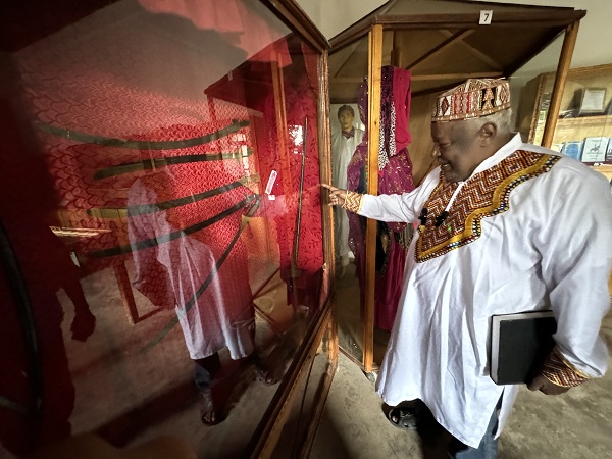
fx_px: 248
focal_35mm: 14
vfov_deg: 85.7
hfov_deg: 102.1
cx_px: 306
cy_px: 230
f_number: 2.2
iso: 2000
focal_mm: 2.22
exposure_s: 1/30
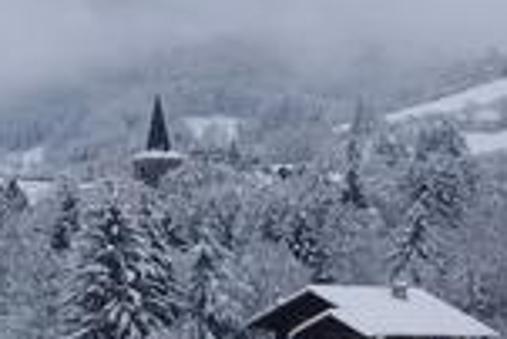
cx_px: -715
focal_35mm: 149
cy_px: 54
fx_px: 2100
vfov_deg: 9.2
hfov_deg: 11.4
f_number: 1.8
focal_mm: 5.58
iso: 50
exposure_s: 1/1815
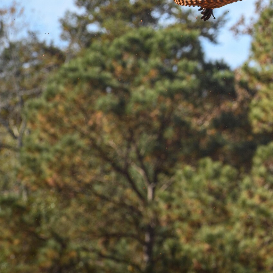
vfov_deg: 2.4
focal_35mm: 718
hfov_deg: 2.4
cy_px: 30
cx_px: 313
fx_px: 6406
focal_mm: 300
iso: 1000
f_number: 7.1
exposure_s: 1/1250
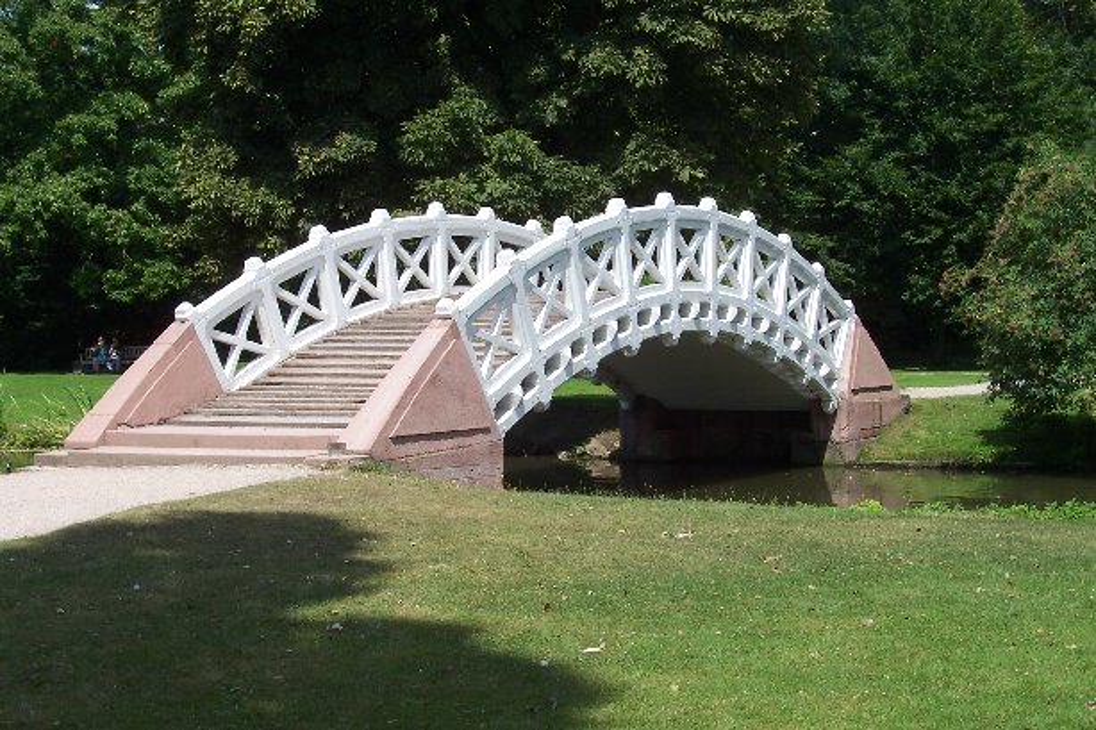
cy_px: 365
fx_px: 2009
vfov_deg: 20.6
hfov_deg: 30.5
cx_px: 548
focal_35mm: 66
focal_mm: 10.8
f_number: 6.7
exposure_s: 1/250
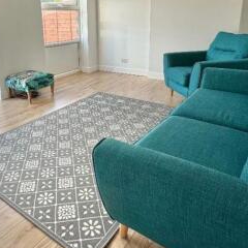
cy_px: 85
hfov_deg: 53.2
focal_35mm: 30
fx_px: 243
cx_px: 86
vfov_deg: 53.1
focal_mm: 2.22
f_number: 2.2
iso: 64
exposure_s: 1/99
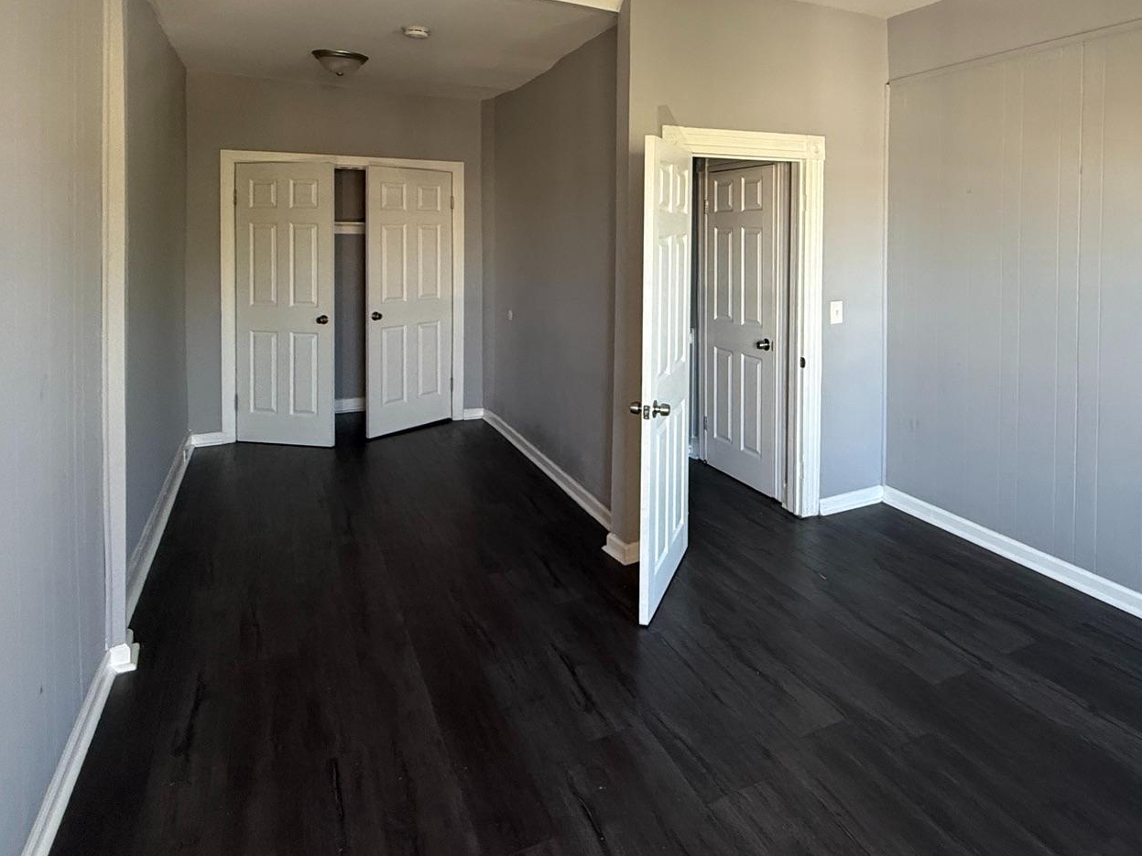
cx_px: 702
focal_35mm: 23
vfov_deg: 56.8
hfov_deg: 72.9
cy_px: 245
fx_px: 759
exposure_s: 1/99
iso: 250
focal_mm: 2.22
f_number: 2.2
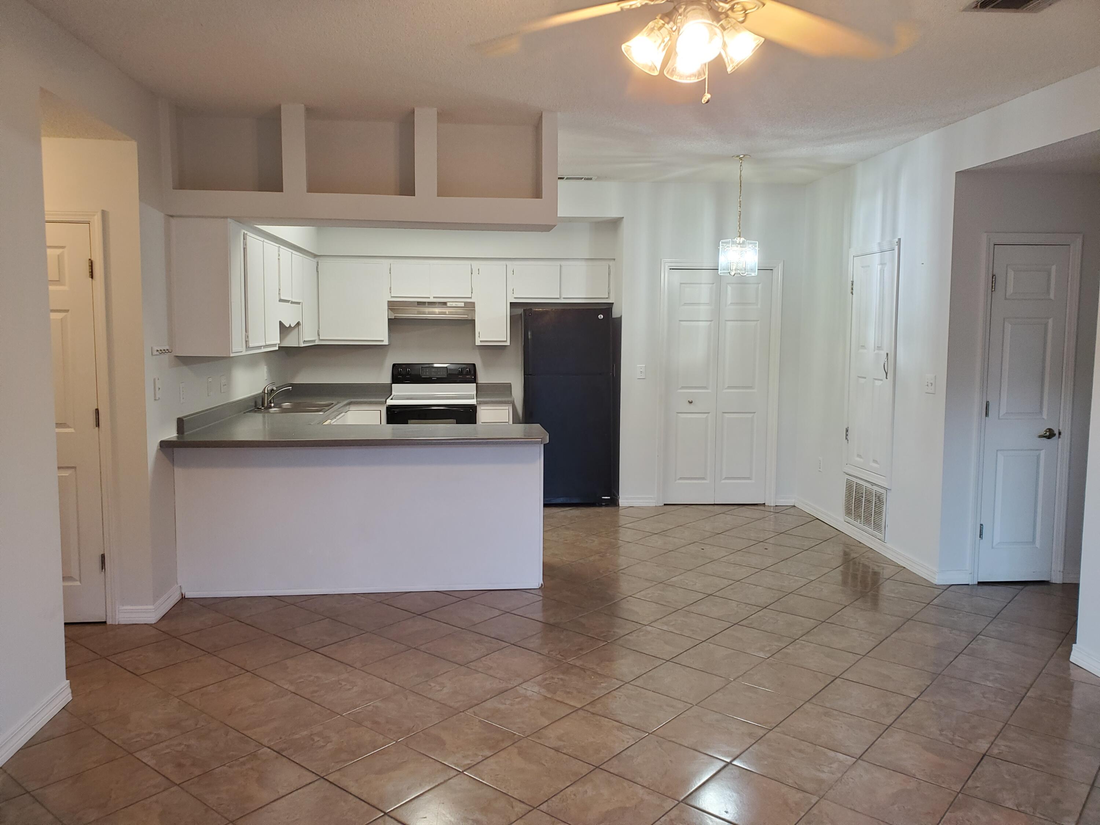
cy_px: 412
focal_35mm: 26
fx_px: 826
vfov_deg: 53.1
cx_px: 550
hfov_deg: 67.3
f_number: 2.4
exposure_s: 1/39
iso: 160
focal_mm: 4.3
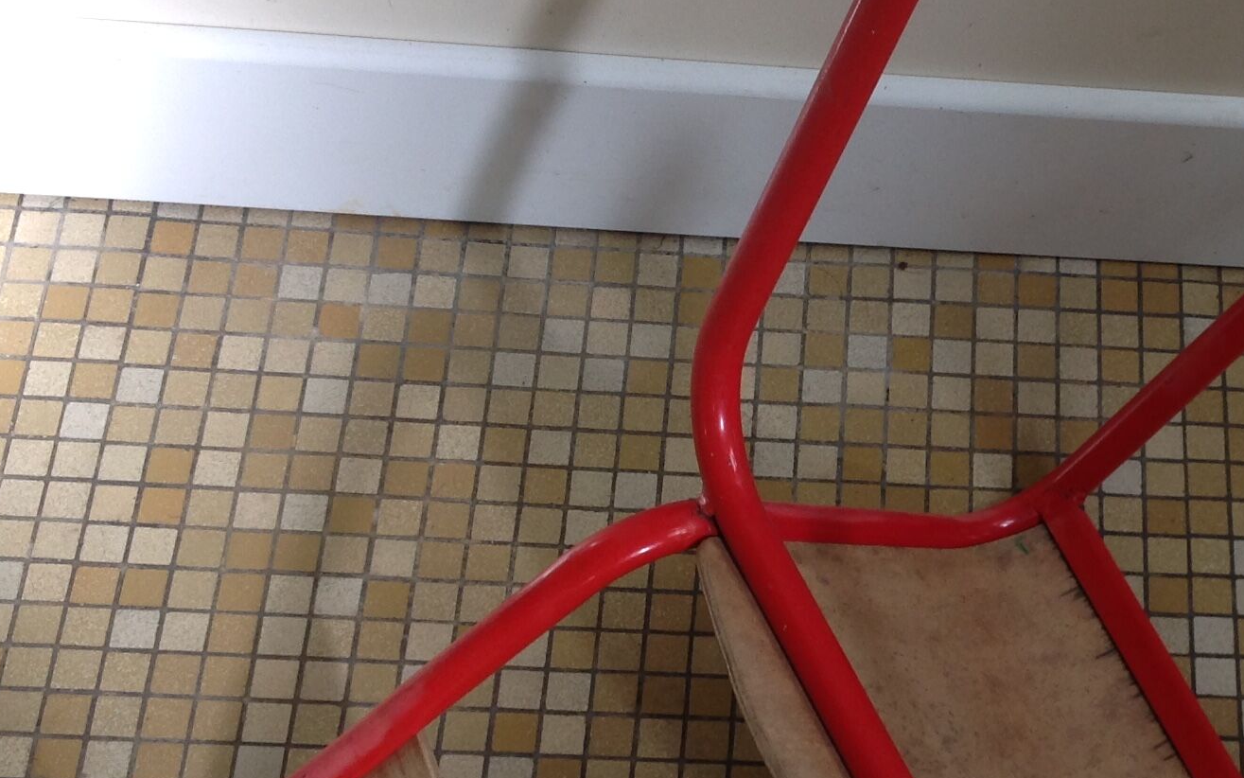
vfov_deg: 17.8
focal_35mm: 73
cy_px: 535
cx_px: 1044
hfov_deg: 27.5
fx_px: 2475
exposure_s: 1/20
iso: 50
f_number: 2.4
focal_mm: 4.28
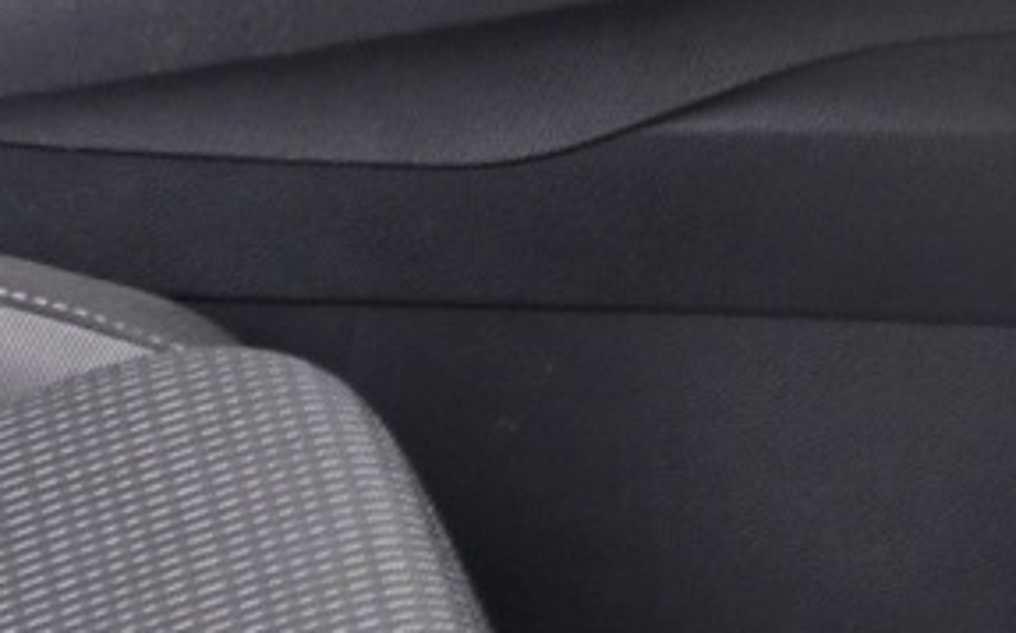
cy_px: -136
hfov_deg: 10.4
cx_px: -1165
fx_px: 5036
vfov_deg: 7.1
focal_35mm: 182
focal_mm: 18
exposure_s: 1/15
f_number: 3.8
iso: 250
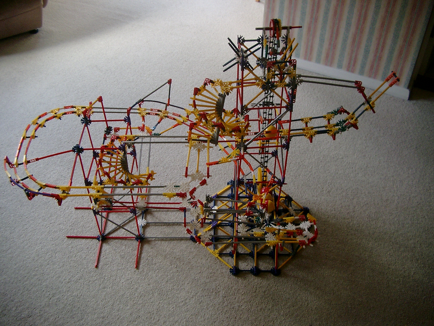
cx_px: 217
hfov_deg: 50.1
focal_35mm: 37
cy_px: 163
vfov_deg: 38.7
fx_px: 464
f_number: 2.6
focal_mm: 7.6
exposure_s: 1/80
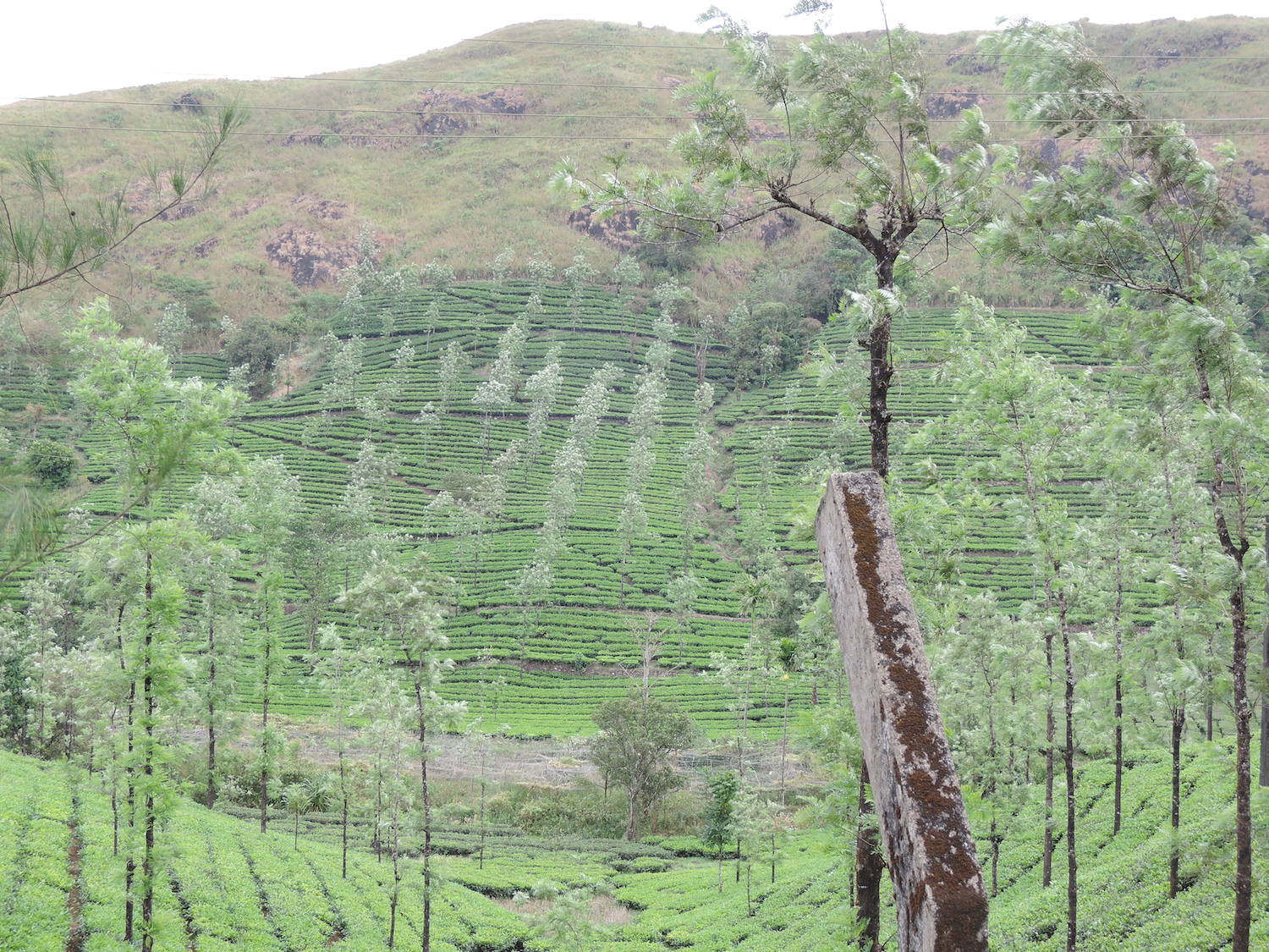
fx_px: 1833
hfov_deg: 38.2
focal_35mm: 50
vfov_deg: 29.1
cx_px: 634
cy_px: 476
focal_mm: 10.7
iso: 80
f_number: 5.6
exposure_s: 1/50
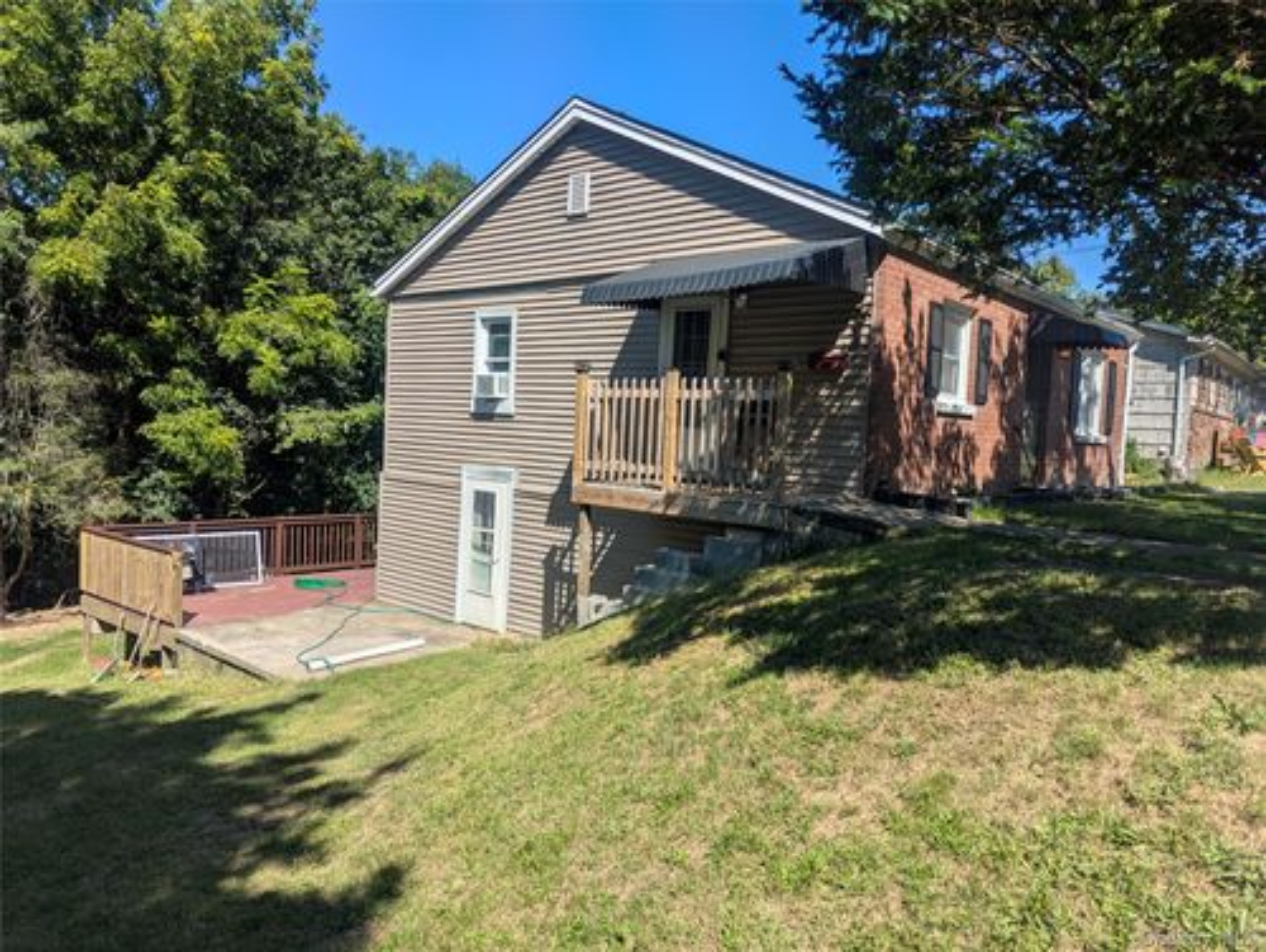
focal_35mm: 24
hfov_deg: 71.5
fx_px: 879
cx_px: 633
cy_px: 476
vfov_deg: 56.9
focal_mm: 6.81
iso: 47
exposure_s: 1/1855
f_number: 1.85
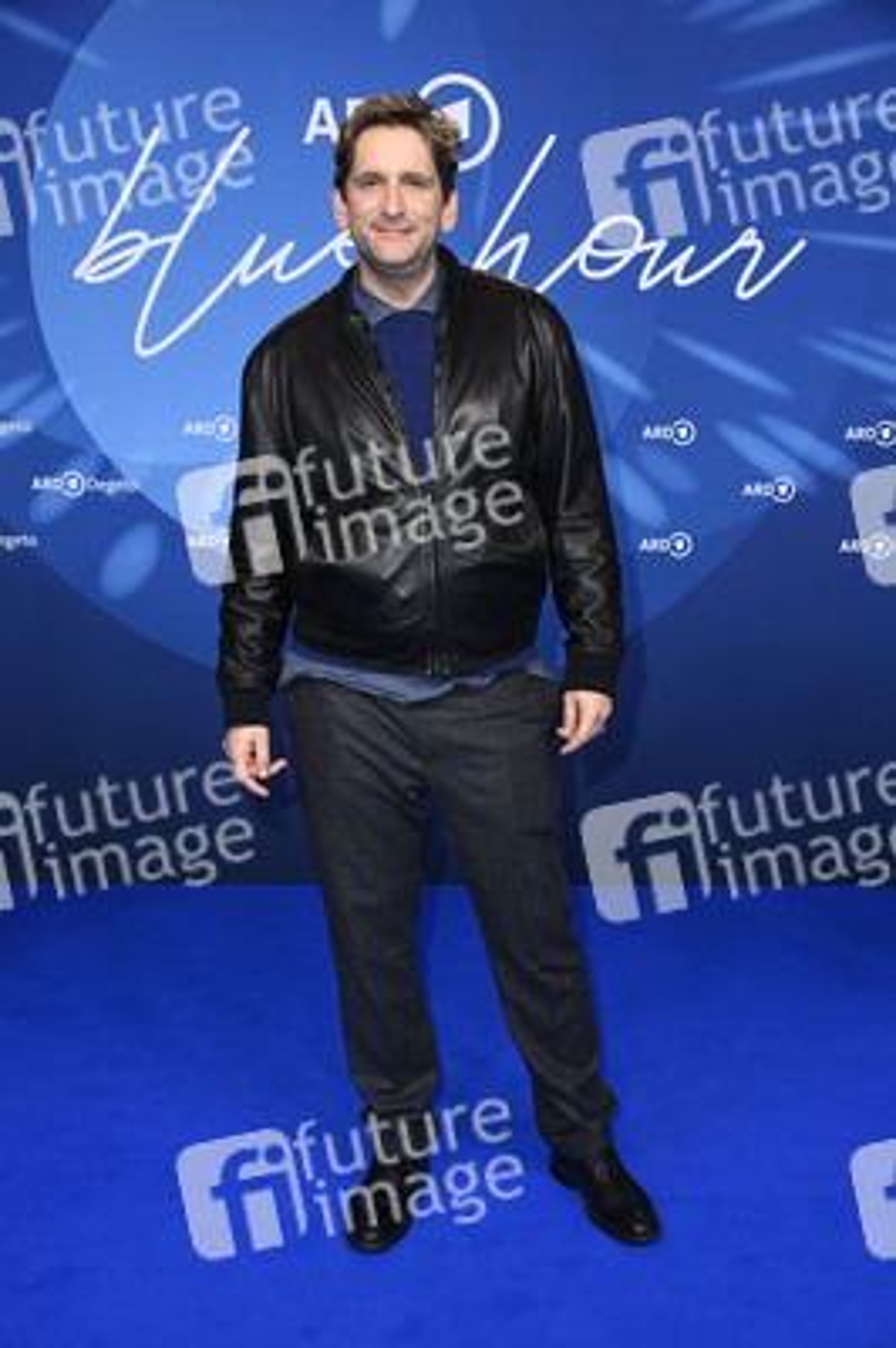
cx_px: 448
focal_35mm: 38
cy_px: 674
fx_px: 1421
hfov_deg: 35.0
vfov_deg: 50.7
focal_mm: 38
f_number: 5.6
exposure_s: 1/250
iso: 1000
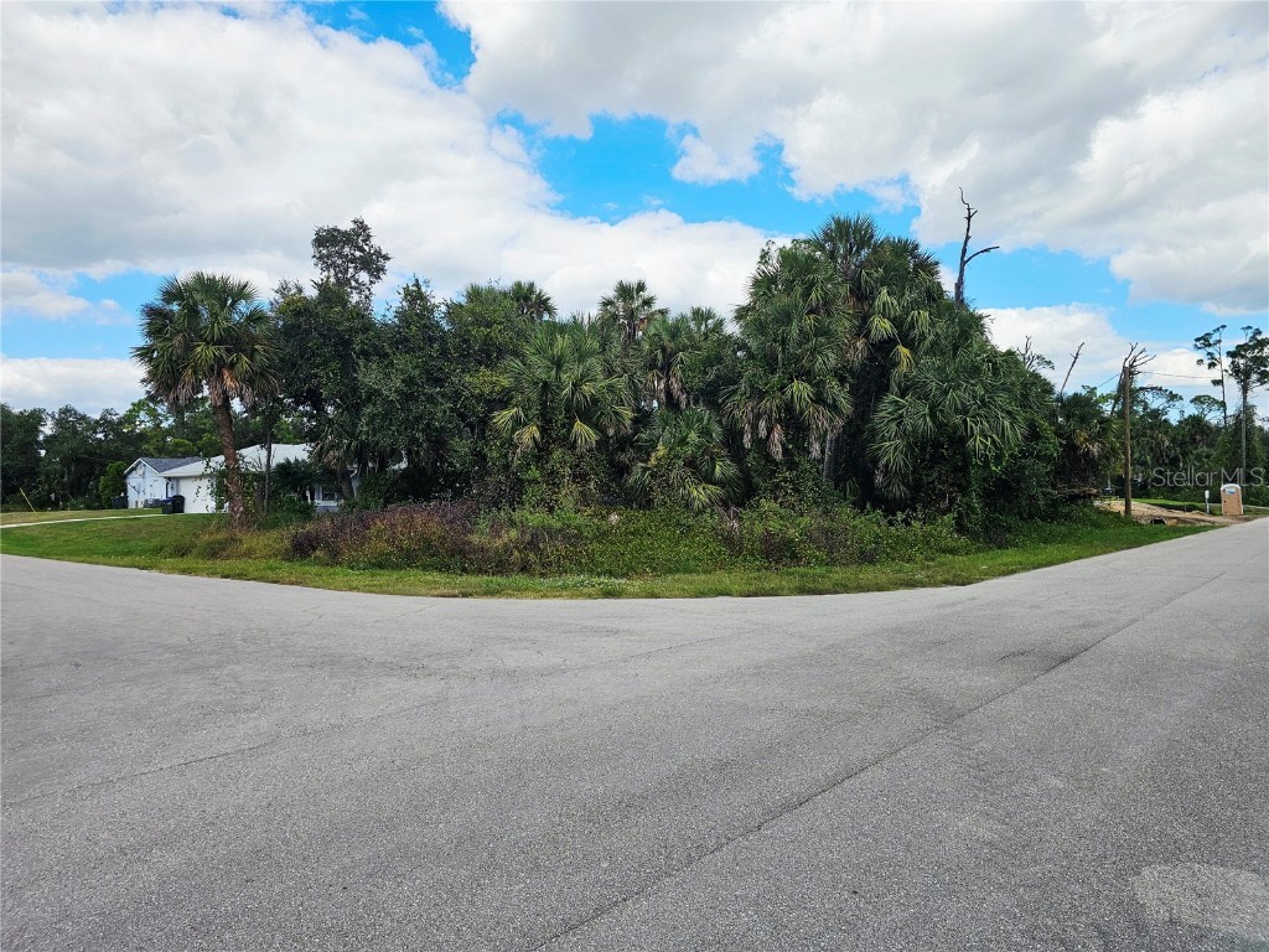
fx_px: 843
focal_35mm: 23
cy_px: 476
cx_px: 634
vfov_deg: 58.9
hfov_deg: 73.9
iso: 20
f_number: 1.7
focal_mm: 6.3
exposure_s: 1/1250
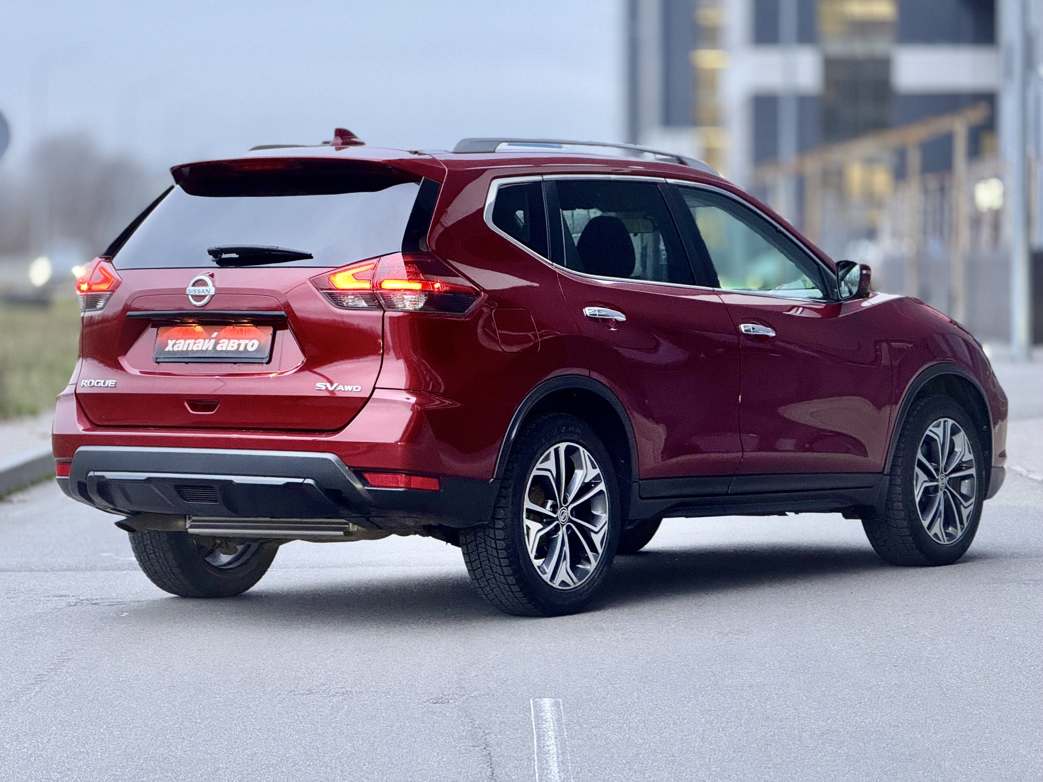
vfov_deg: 12.3
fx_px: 3616
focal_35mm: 120
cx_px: 522
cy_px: 391
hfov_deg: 16.4
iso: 640
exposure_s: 1/60
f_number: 2.8
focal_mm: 15.66
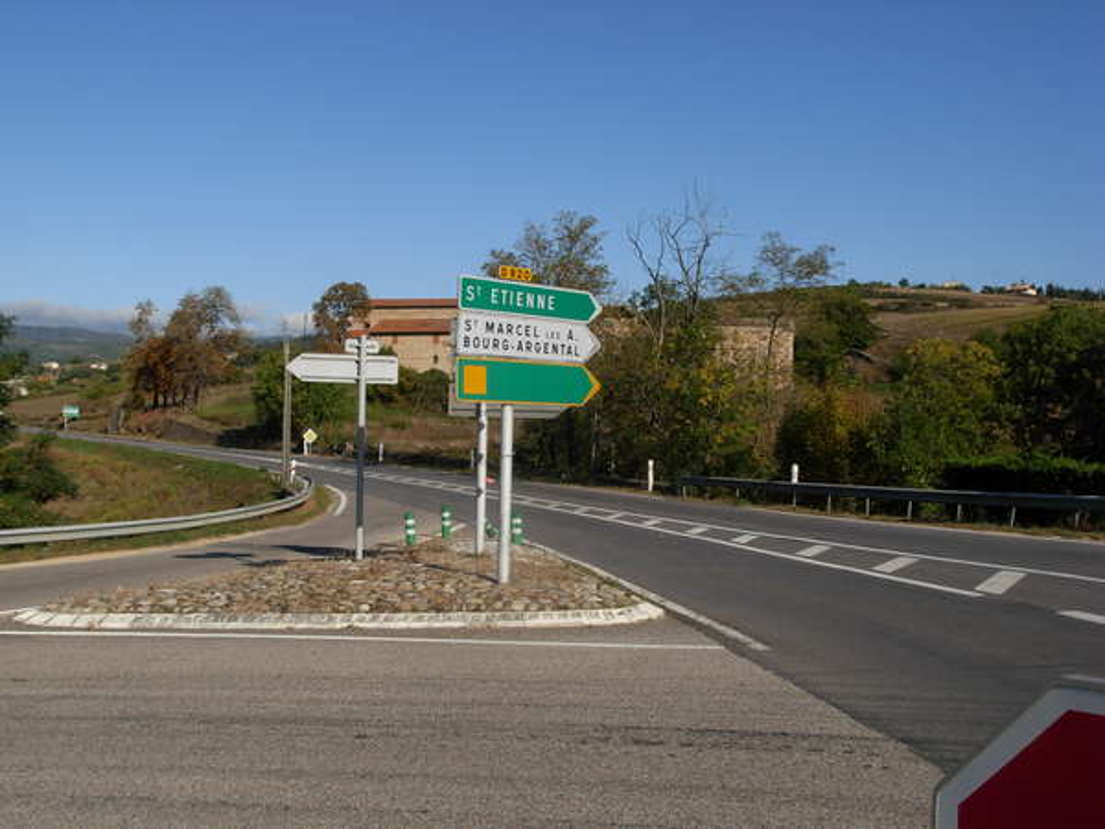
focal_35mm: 38
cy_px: 414
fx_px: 1213
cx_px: 552
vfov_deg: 37.7
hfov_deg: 49.0
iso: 79
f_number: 4.9
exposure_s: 1/861
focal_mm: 6.3
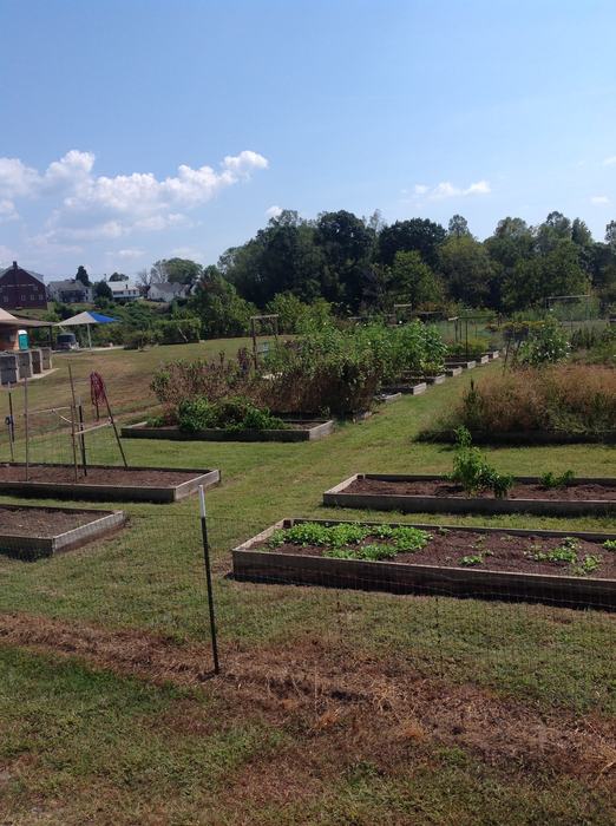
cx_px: 308
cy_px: 413
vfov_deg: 52.7
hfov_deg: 40.6
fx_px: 834
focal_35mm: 35
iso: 50
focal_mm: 4.28
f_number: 2.4
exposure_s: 1/2016
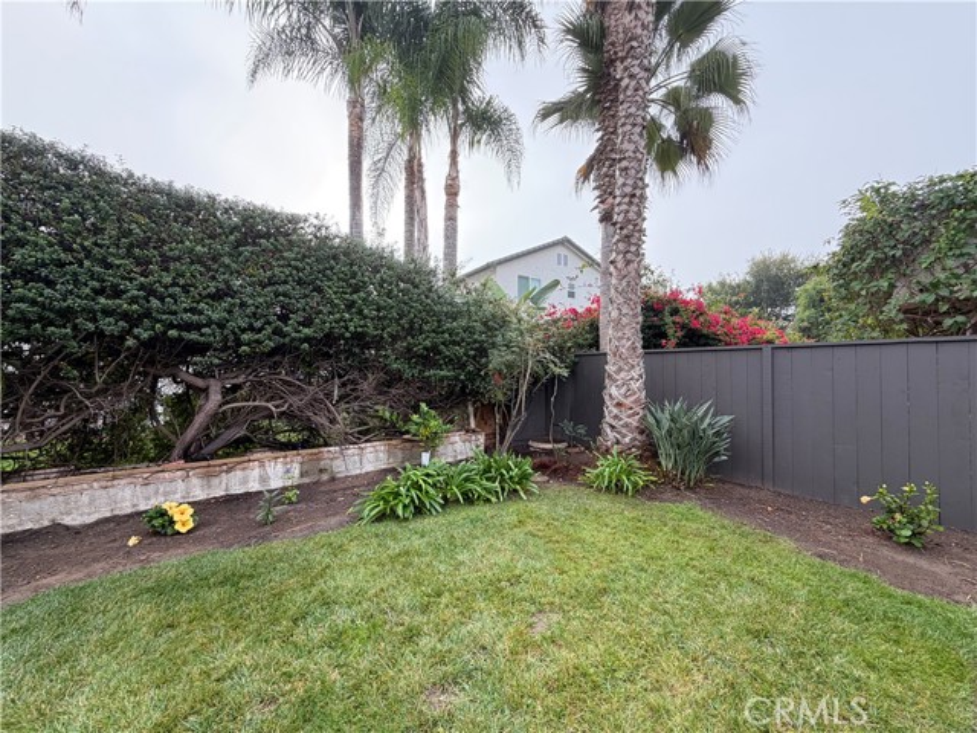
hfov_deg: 102.1
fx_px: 395
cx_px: 488
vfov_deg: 85.7
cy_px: 366
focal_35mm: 14
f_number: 2.2
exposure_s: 1/121
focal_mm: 2.22
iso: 64
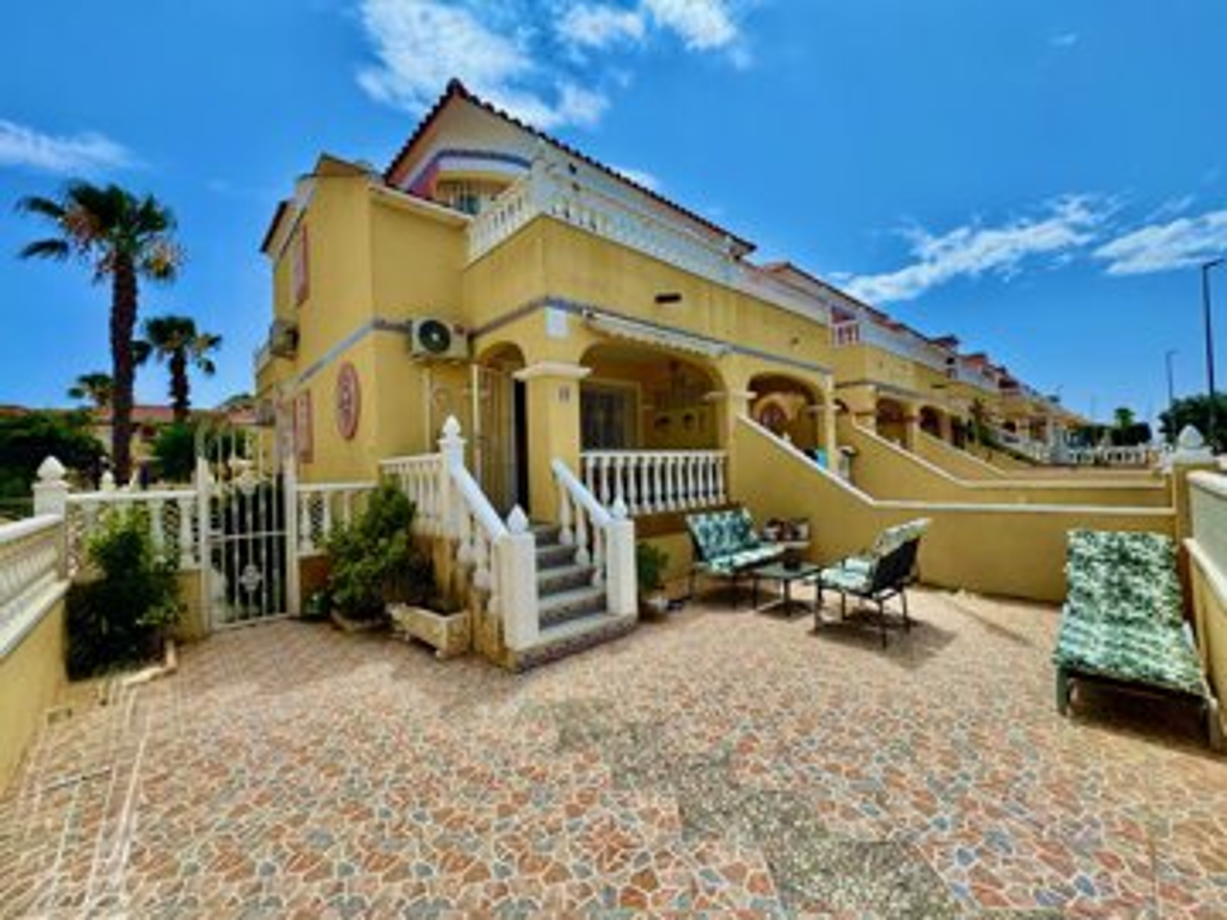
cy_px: 460
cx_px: 614
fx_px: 496
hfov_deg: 102.1
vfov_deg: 85.7
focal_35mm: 14
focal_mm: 2.22
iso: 50
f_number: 2.2
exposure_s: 1/1600
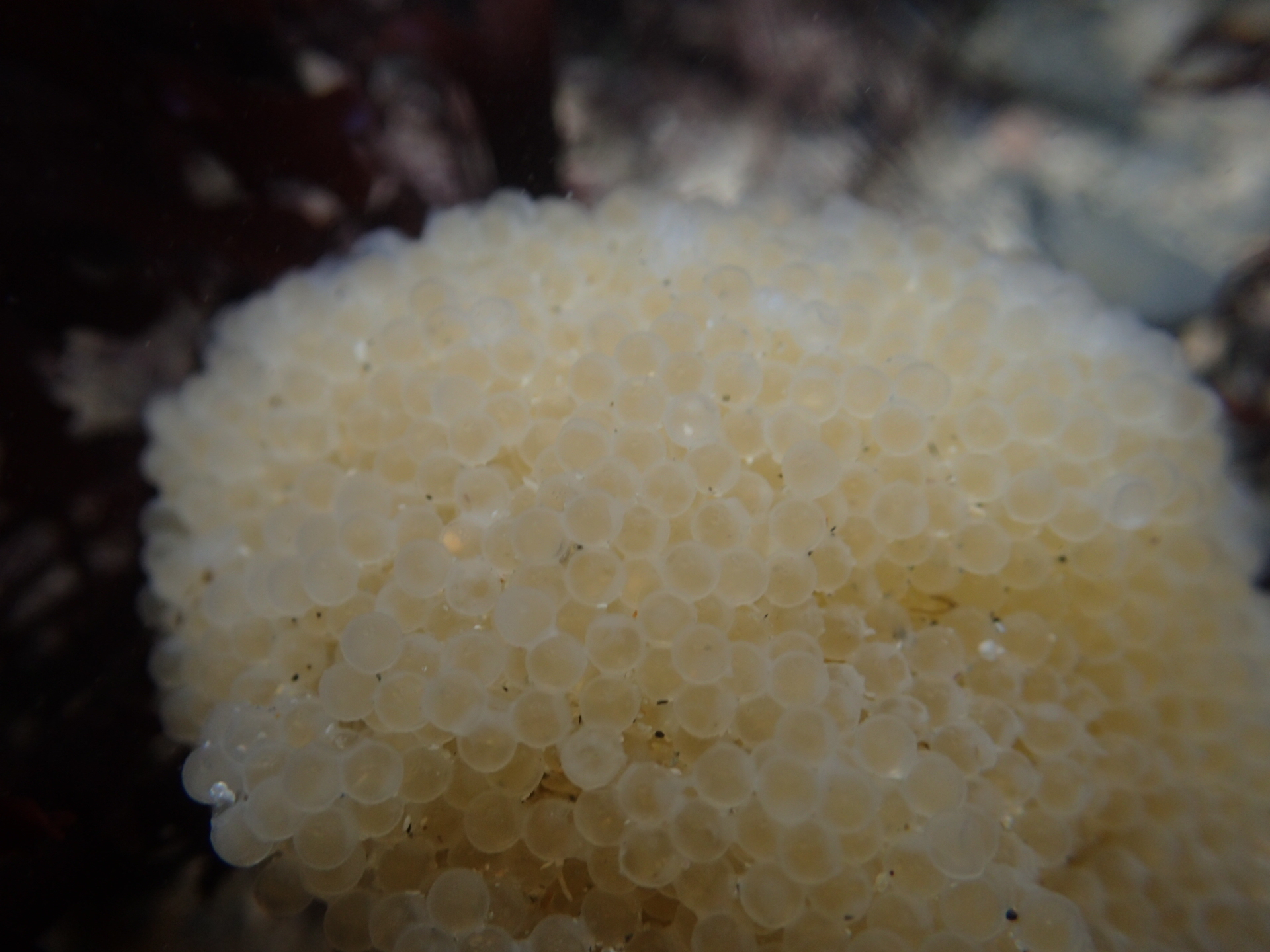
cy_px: 476
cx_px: 635
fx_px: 1101
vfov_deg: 46.8
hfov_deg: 60.0
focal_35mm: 30
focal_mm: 5.5
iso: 100
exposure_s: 1/160
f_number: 3.2
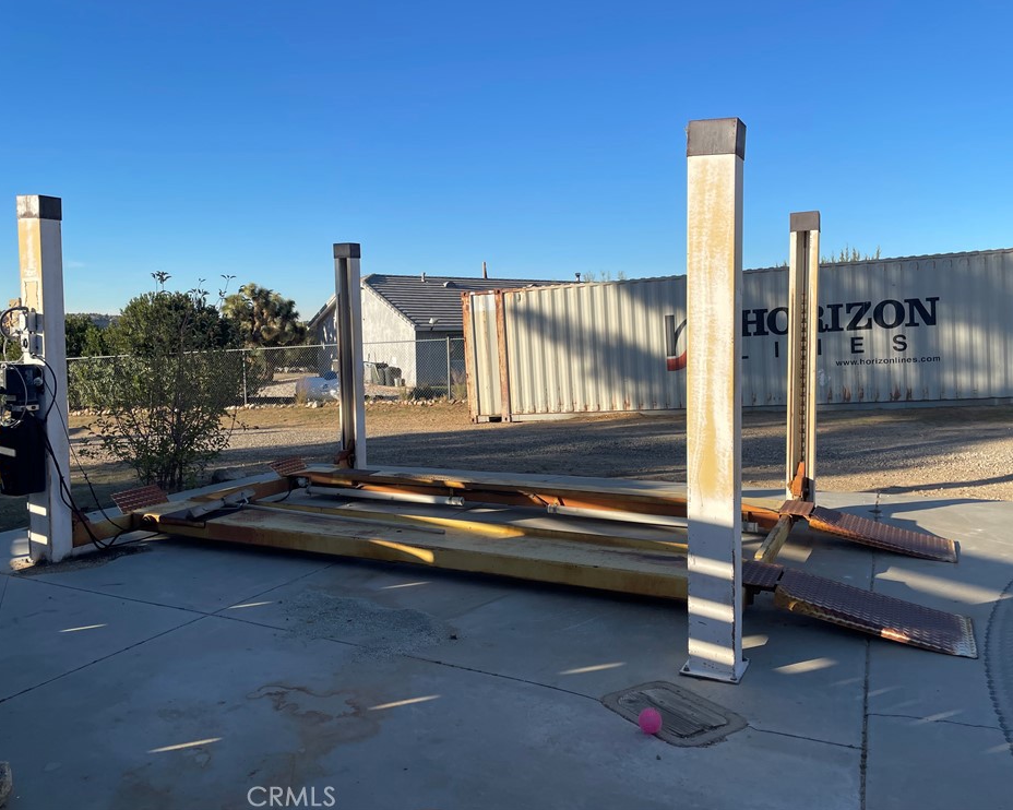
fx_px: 839
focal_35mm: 28
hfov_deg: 62.2
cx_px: 516
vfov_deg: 51.5
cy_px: 393
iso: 32
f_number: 1.6
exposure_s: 1/2747
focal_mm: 4.2
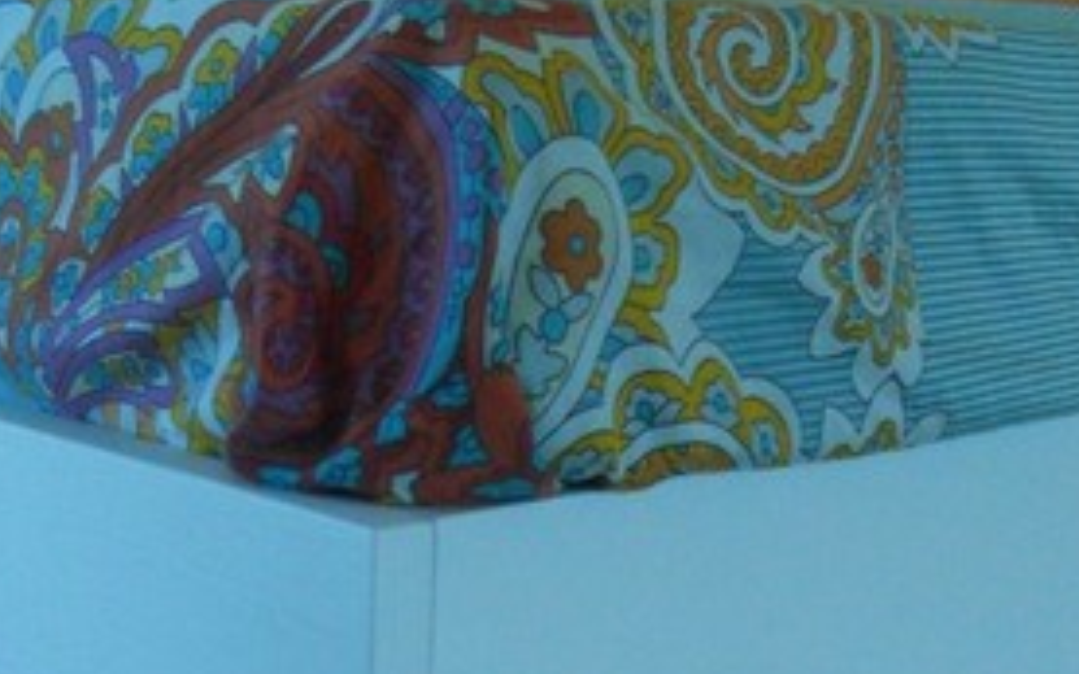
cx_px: 483
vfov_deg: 20.3
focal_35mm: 62
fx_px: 1823
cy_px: 674
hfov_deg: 32.9
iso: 400
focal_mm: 4.9
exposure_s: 1/100
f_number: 3.2
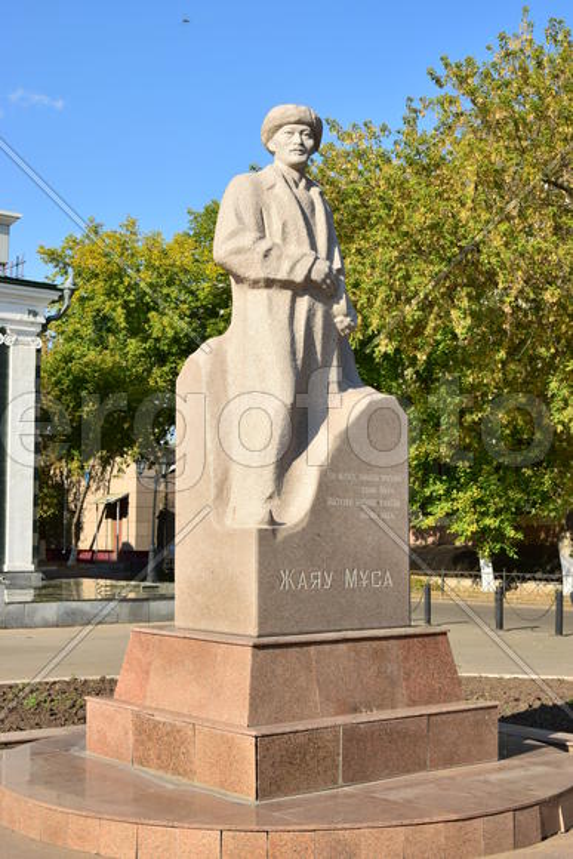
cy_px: 430
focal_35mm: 48
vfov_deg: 41.1
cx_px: 286
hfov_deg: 28.1
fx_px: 1145
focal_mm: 32
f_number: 10
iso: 100
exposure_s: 1/160
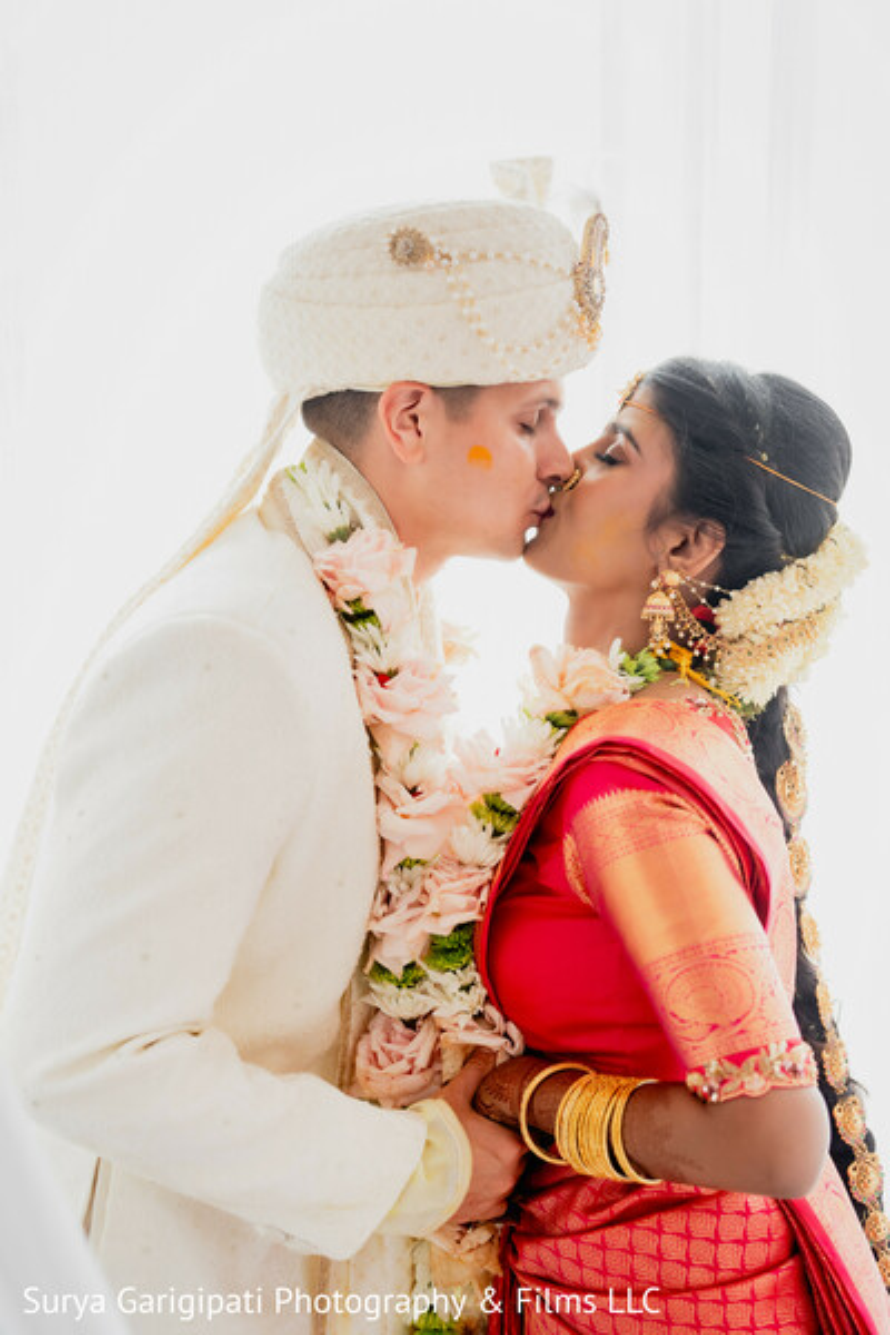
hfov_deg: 27.0
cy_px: 668
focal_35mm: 50
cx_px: 445
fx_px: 1854
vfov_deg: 39.6
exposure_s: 1/320
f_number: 2.5
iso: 1000
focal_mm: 50
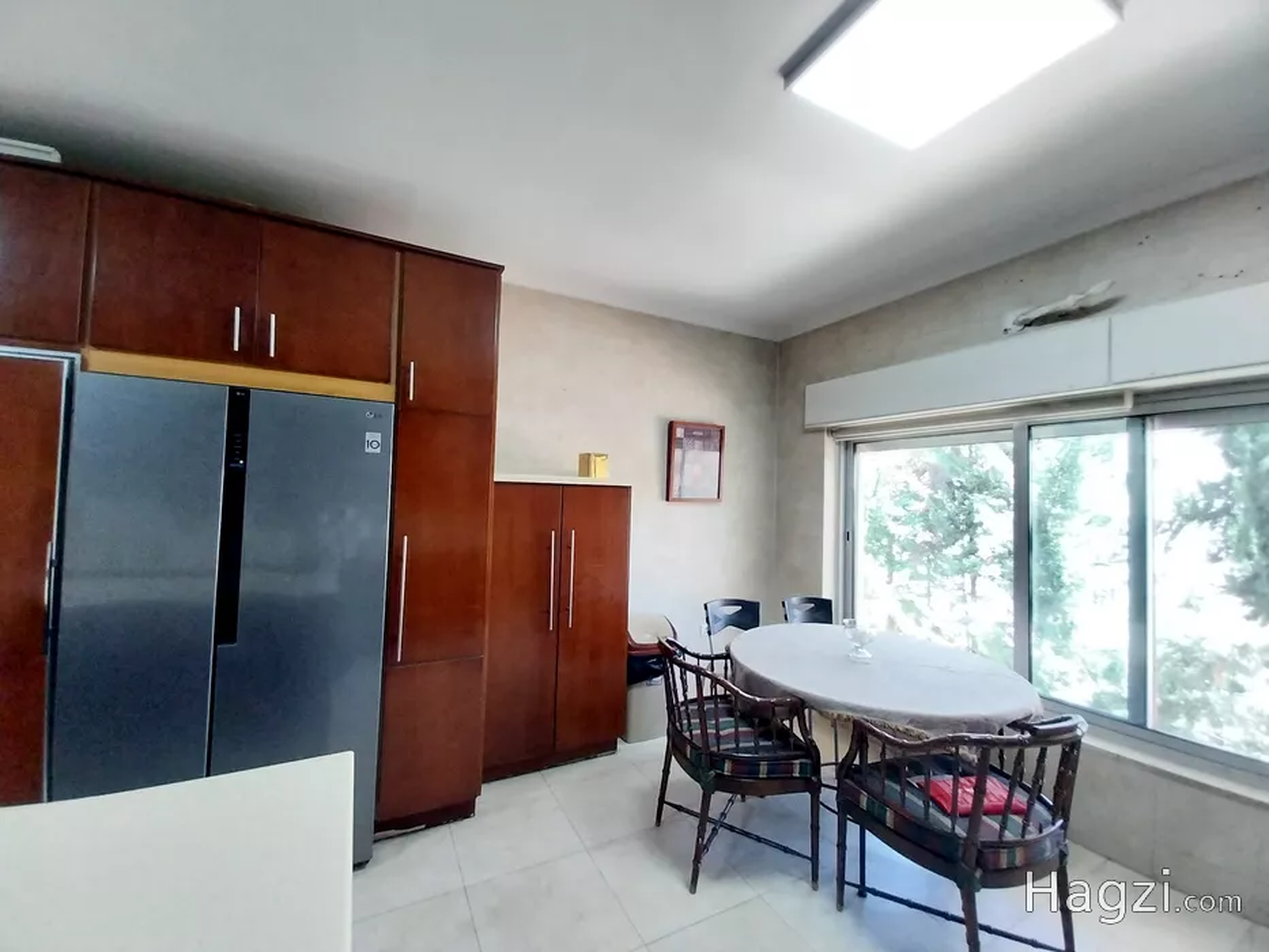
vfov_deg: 89.9
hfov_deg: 106.2
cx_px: 634
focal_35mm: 13
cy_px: 476
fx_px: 477
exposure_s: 1/33
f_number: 2.2
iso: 160
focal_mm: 1.3
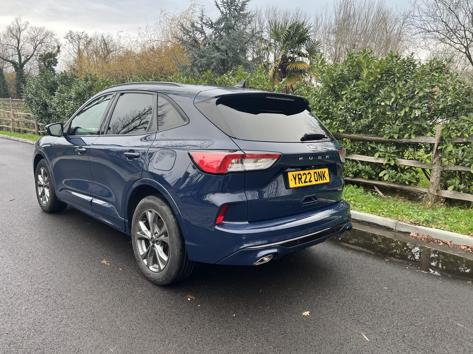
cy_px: 177
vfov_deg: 53.1
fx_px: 355
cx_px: 236
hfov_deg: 67.3
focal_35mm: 26
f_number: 1.5
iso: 80
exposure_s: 1/121
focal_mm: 5.7
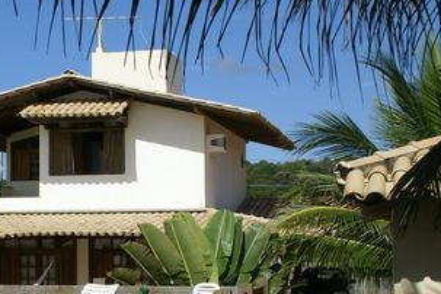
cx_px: 54
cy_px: 212
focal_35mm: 89
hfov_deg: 22.4
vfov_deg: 15.3
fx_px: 1090
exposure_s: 1/320
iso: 100
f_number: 9
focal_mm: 30
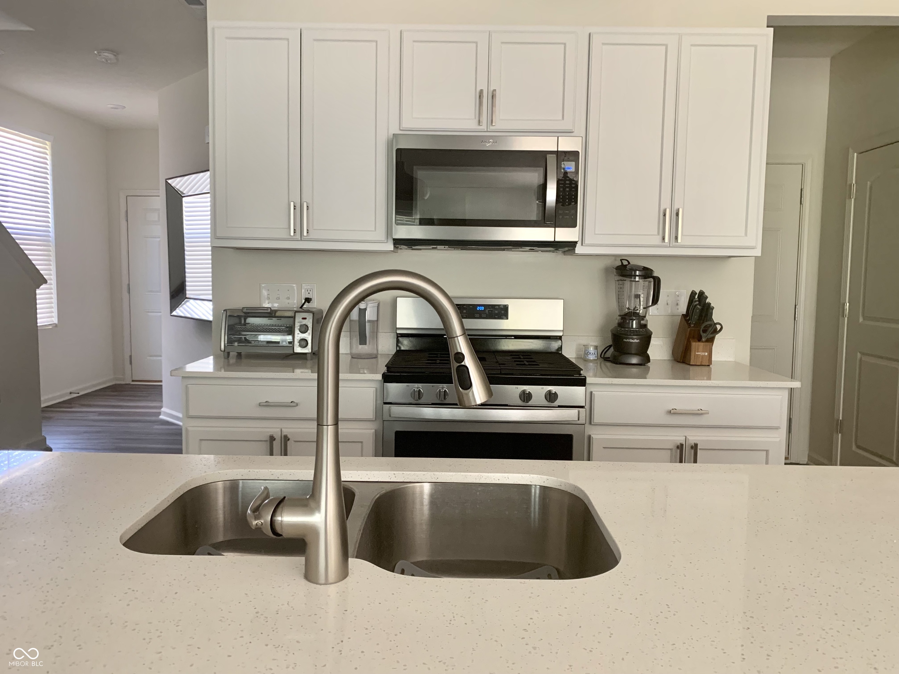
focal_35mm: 26
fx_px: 675
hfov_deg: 67.3
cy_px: 337
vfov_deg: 53.1
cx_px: 450
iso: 160
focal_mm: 4.25
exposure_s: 1/60
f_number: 1.8
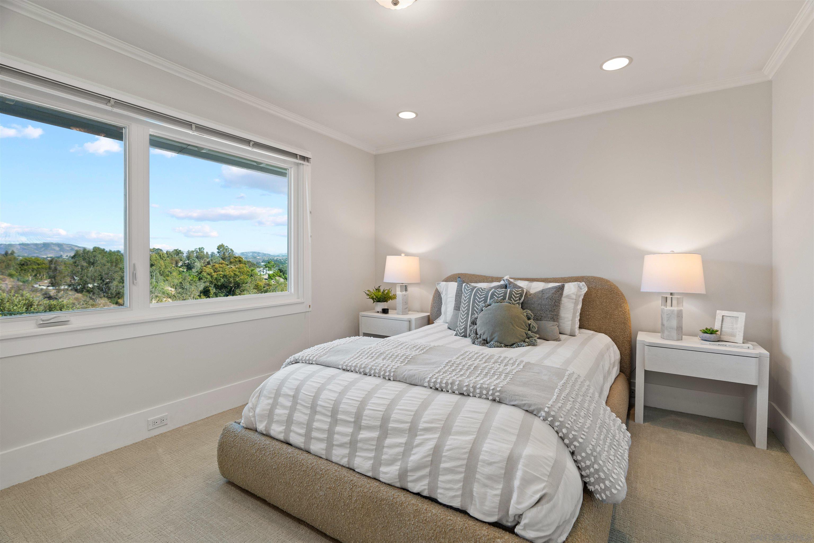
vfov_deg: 73.7
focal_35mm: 16
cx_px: 407
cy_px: 272
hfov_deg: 96.7
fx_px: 362
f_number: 5
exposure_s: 1/13
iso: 250
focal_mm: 16
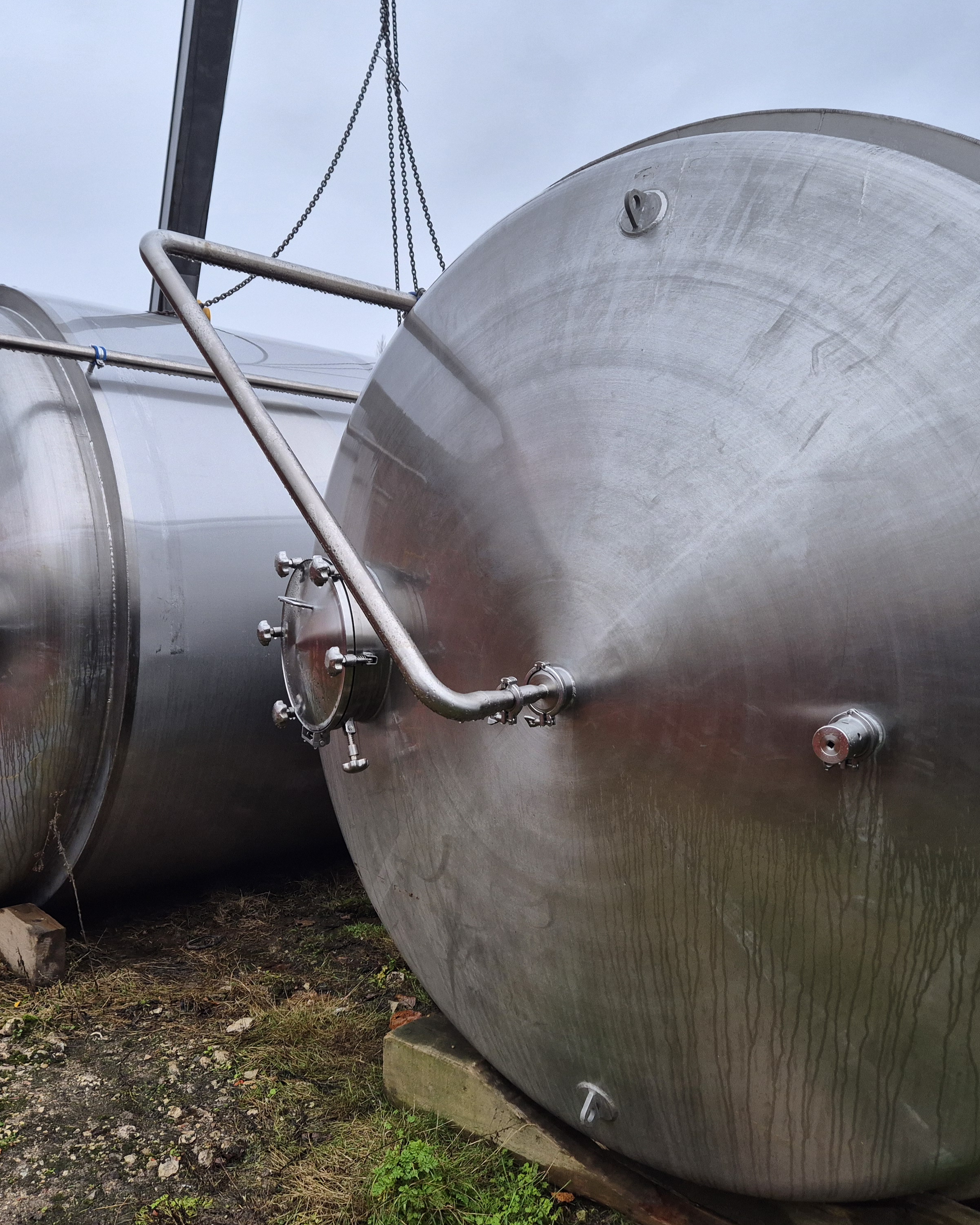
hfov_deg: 48.5
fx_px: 1087
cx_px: 523
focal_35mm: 30
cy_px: 612
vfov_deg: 58.8
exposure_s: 1/100
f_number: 1.8
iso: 200
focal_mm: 5.4
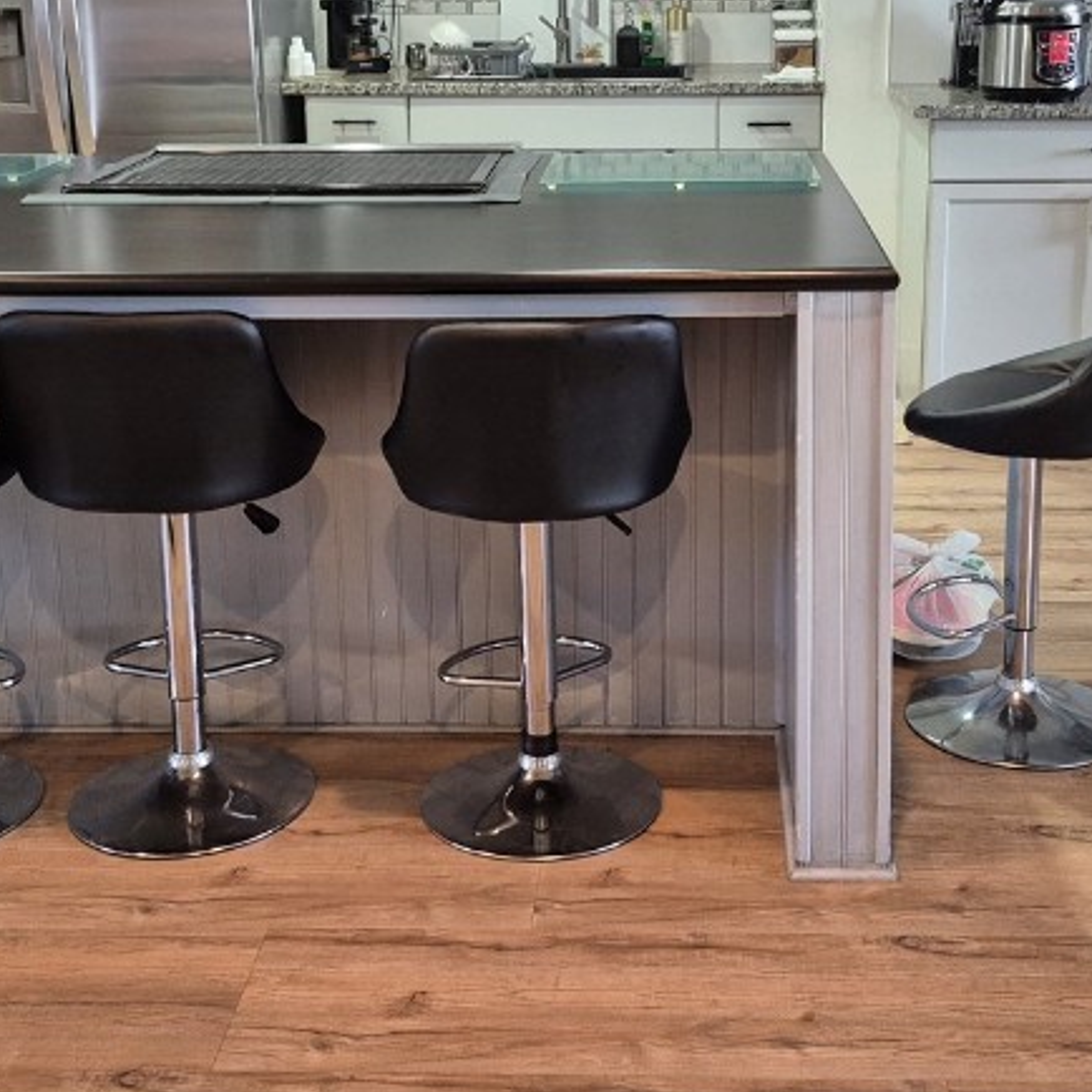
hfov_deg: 35.3
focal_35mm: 48
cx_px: 632
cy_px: 317
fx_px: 1713
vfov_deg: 34.8
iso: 640
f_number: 1.8
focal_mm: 5.4
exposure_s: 1/120
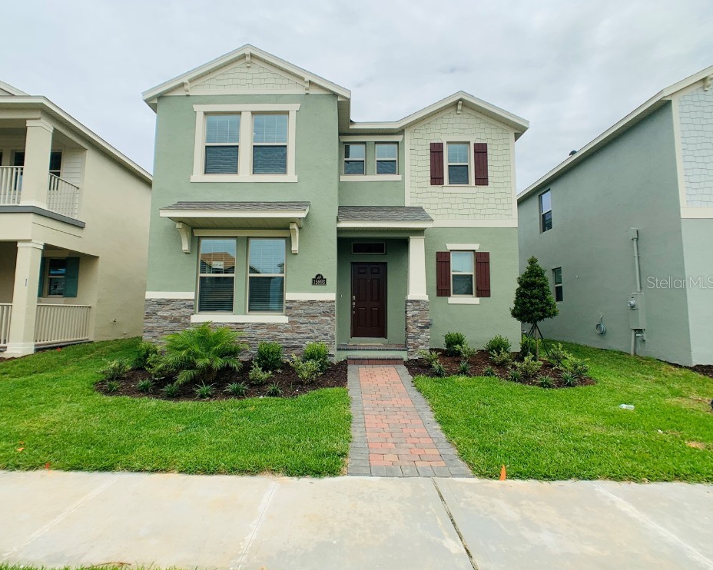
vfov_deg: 51.5
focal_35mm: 28
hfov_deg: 62.1
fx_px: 591
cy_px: 282
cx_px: 326
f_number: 1.8
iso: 25
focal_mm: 4.25
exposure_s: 1/3289
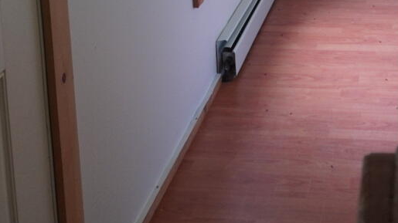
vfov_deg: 13.8
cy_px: -159
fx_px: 833
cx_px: 326
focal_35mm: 79
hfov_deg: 26.3
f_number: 4
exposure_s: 1/160
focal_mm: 16
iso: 800
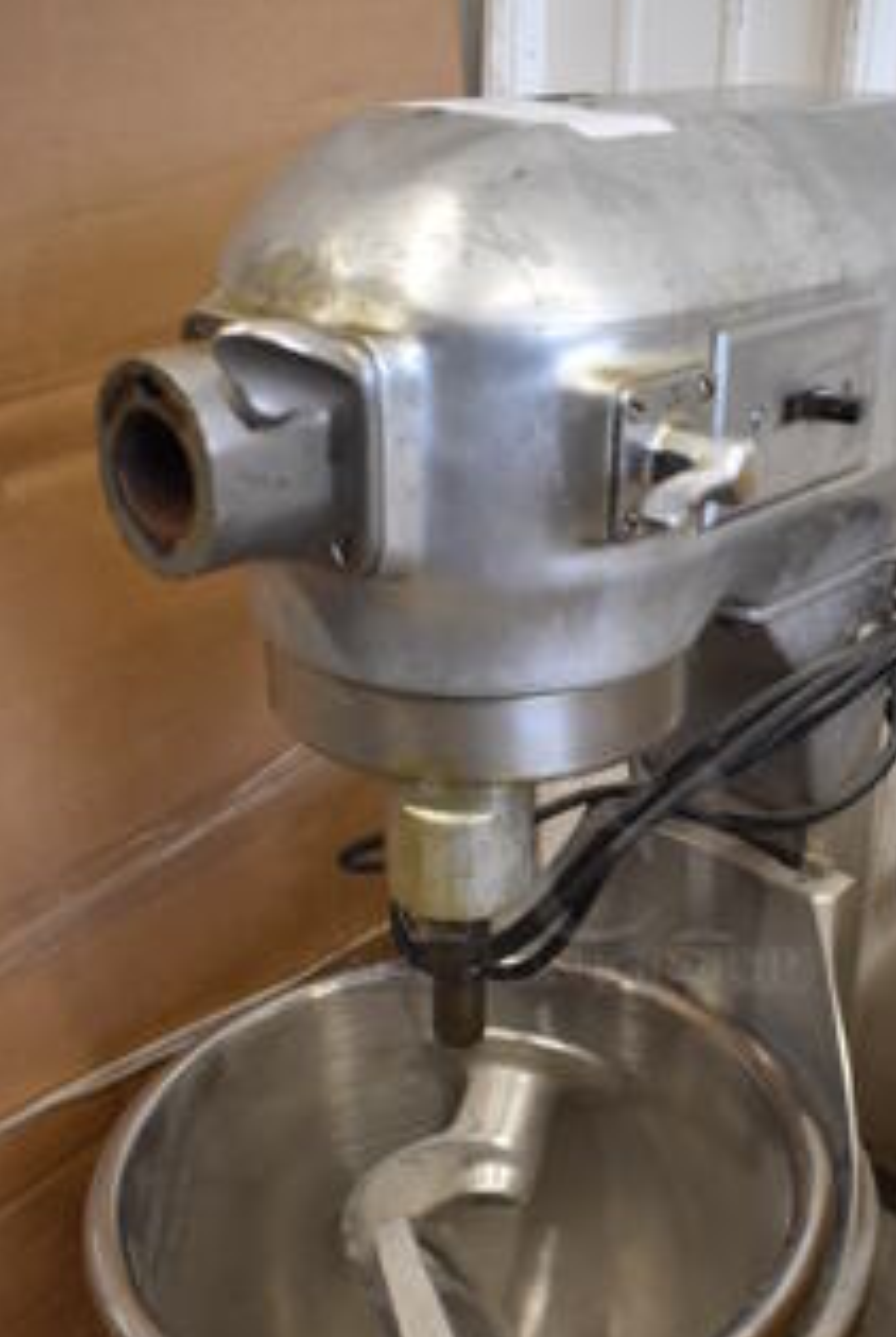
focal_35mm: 41
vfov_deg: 46.7
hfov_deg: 32.6
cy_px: 876
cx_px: 569
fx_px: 1526
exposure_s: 1/125
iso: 1000
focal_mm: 18
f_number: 3.5
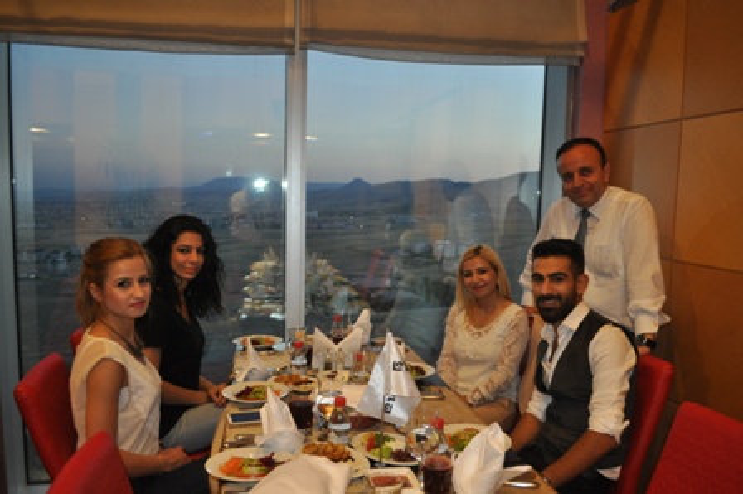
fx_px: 619
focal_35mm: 30
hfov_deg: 62.0
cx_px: 372
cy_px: 247
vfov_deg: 43.5
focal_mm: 20
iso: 800
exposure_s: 1/60
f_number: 3.8
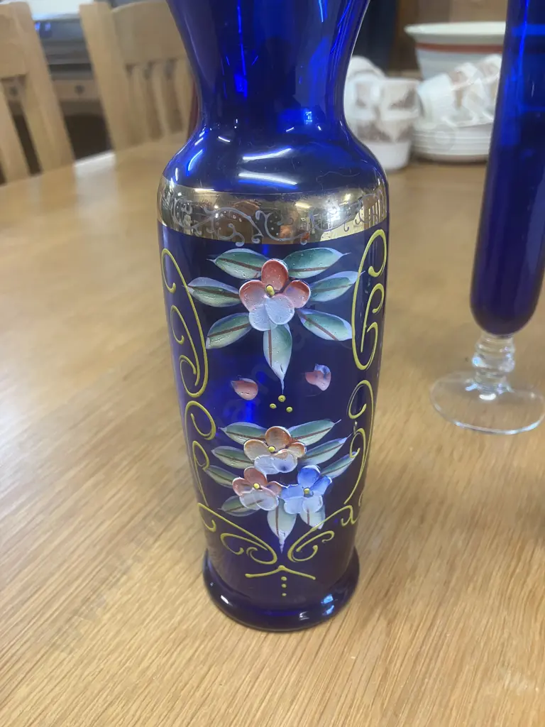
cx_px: 272
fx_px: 588
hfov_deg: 49.7
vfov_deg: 63.4
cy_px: 364
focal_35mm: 28
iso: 125
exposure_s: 1/50
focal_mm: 3.99
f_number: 1.8
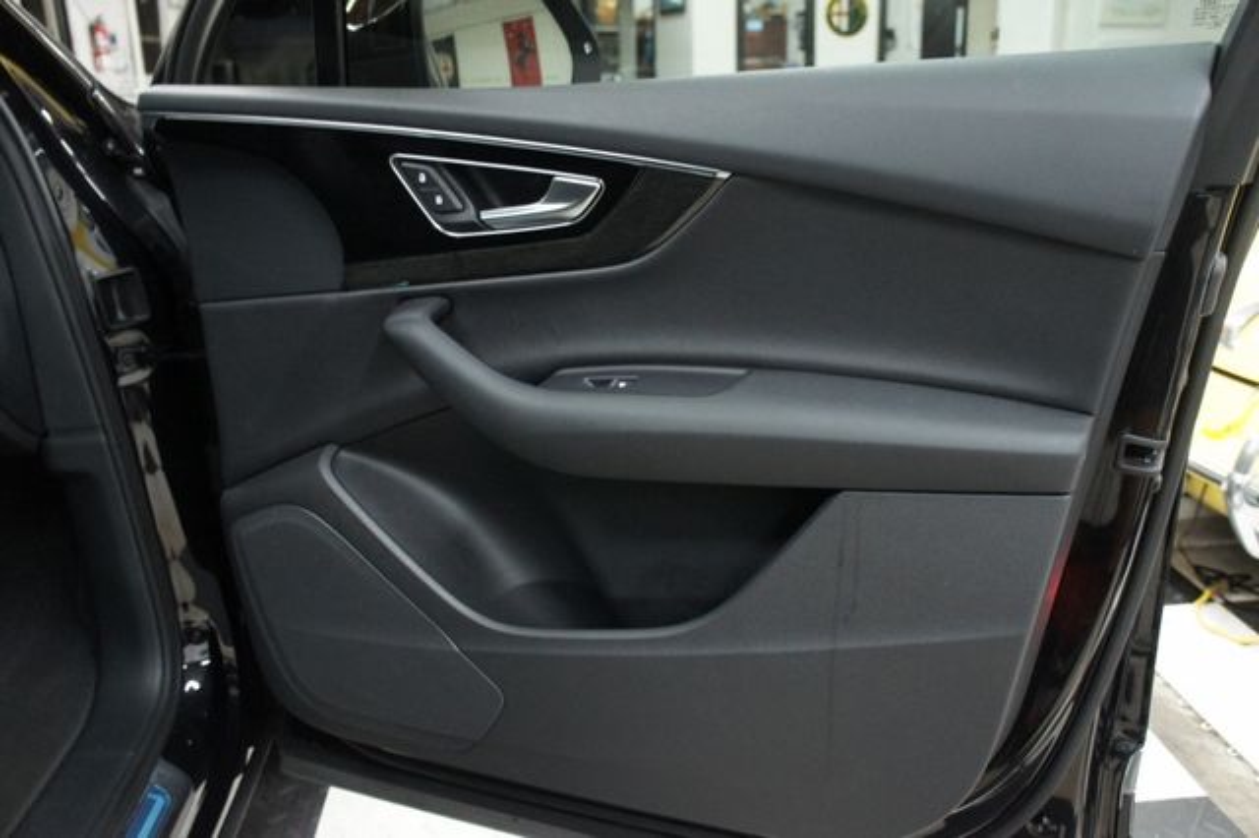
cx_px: 630
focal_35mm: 27
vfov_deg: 47.9
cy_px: 419
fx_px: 944
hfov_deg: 67.4
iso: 1600
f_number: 3.5
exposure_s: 1/40
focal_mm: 18
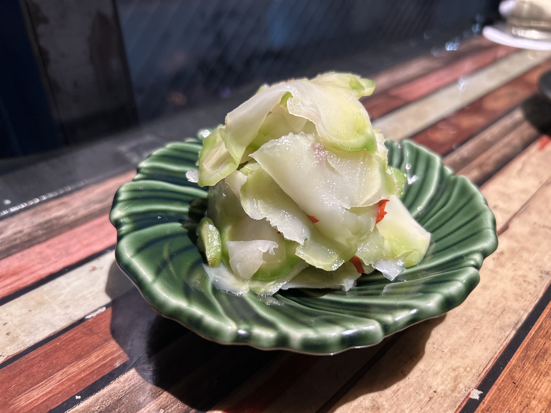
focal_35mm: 26
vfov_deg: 53.1
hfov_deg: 67.3
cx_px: 276
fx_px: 414
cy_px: 206
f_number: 1.5
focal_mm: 5.7
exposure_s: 1/50
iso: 160
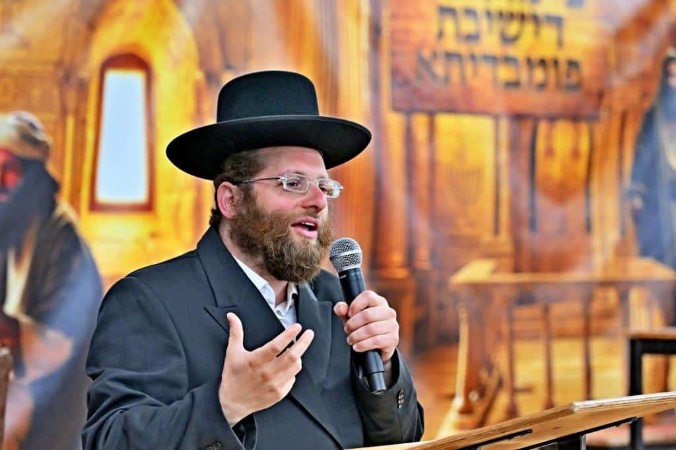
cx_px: 338
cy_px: 225
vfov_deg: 7.6
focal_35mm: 180
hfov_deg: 11.4
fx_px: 3379
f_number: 4
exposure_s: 1/250
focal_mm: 120
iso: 1000
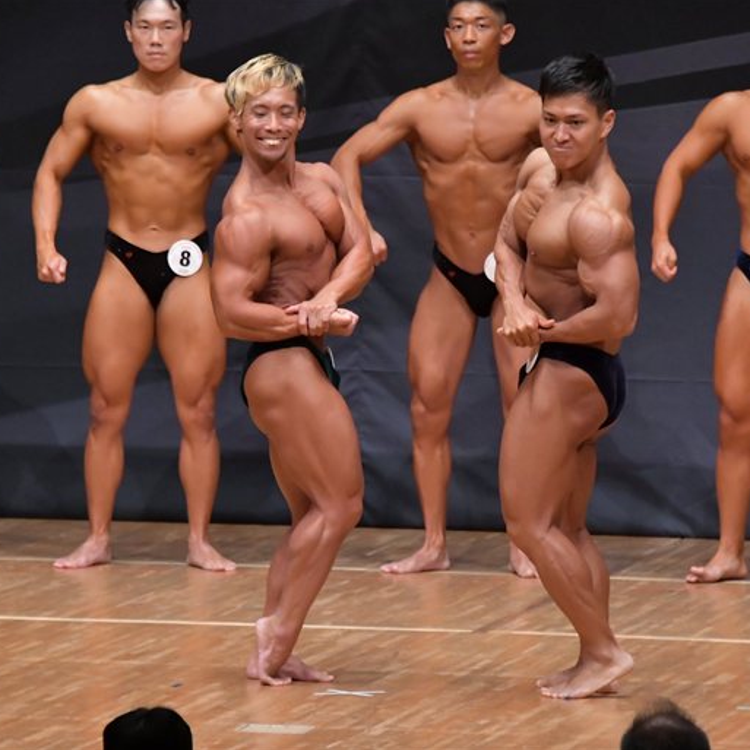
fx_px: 9437
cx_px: 381
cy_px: 374
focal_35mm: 385
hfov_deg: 4.6
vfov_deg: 4.6
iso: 6400
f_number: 5.6
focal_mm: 200
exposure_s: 1/400
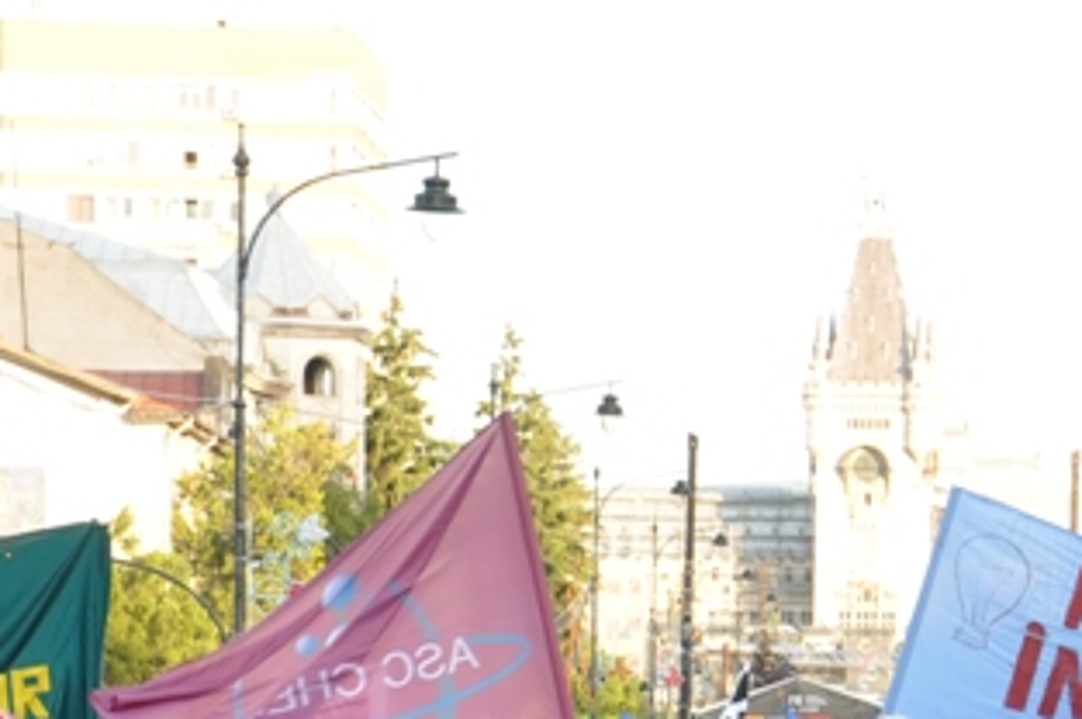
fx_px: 5885
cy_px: 843
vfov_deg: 6.9
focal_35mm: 196
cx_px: 1148
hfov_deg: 10.4
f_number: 9
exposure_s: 1/80
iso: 200
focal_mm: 40
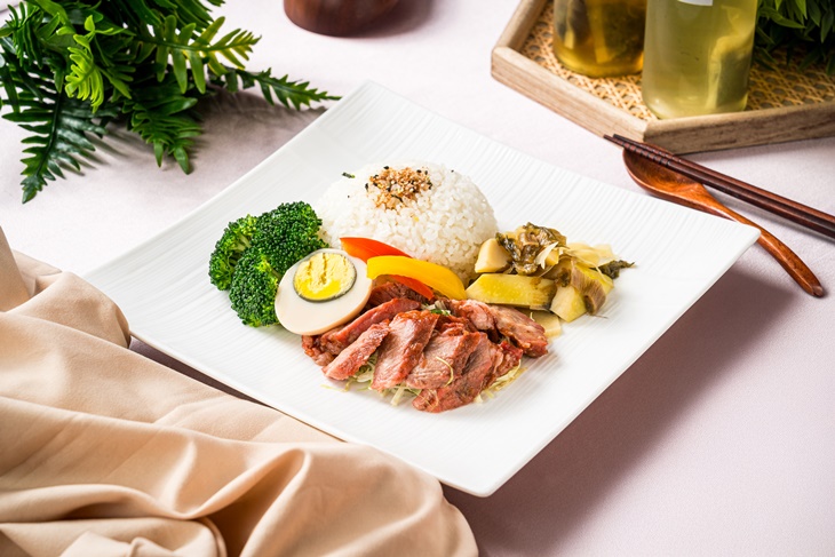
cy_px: 278
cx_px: 418
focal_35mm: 89
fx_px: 2065
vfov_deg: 15.4
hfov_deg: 22.9
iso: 400
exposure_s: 1/160
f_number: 10
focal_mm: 89
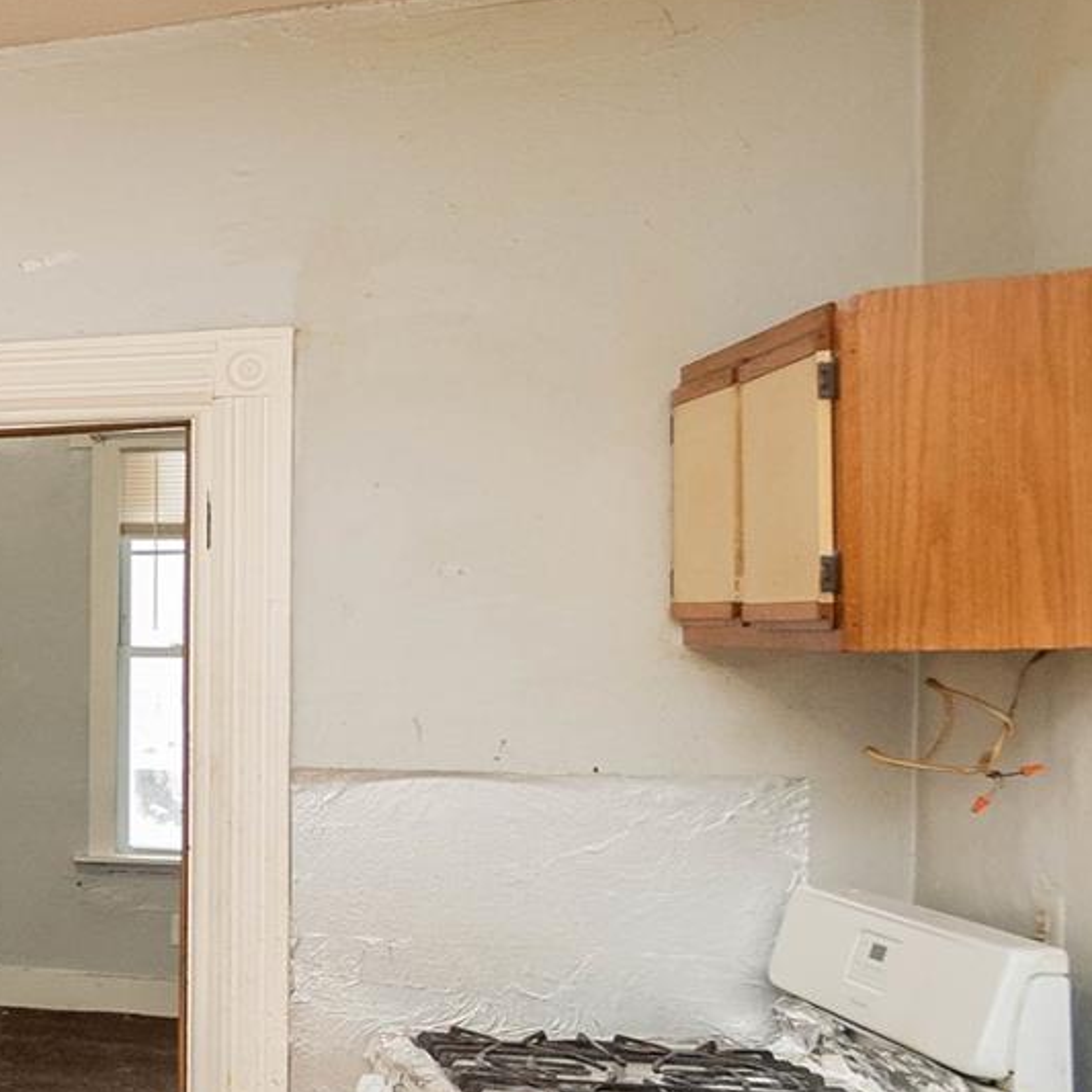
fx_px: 1749
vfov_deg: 34.6
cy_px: 616
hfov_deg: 23.9
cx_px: -703
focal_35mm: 49
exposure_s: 1/60
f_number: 5.6
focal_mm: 10
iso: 1100
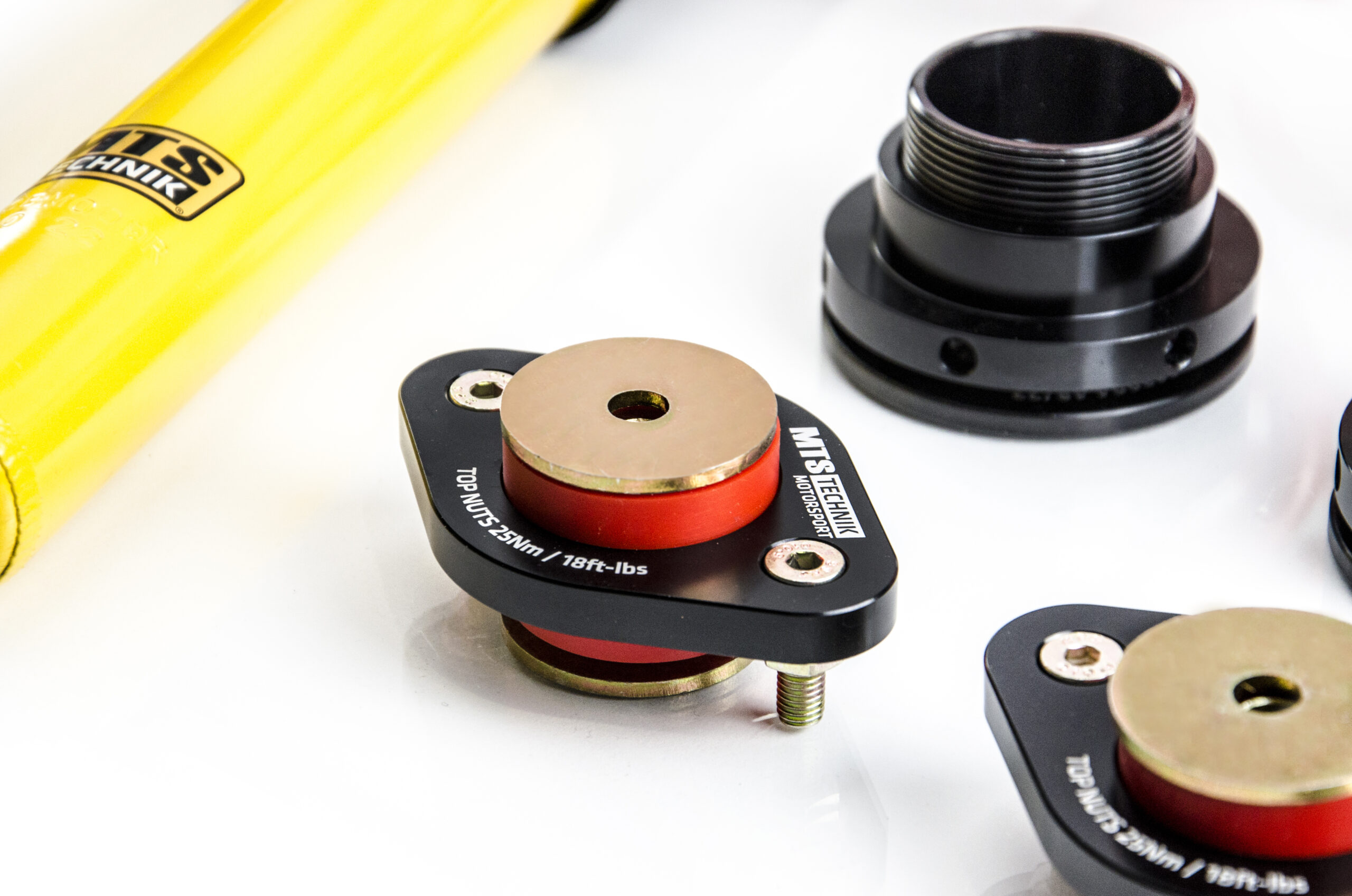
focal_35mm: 138
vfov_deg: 9.9
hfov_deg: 14.9
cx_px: 676
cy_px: 448
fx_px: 5172
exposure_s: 1/125
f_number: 5.6
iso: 400
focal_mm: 92
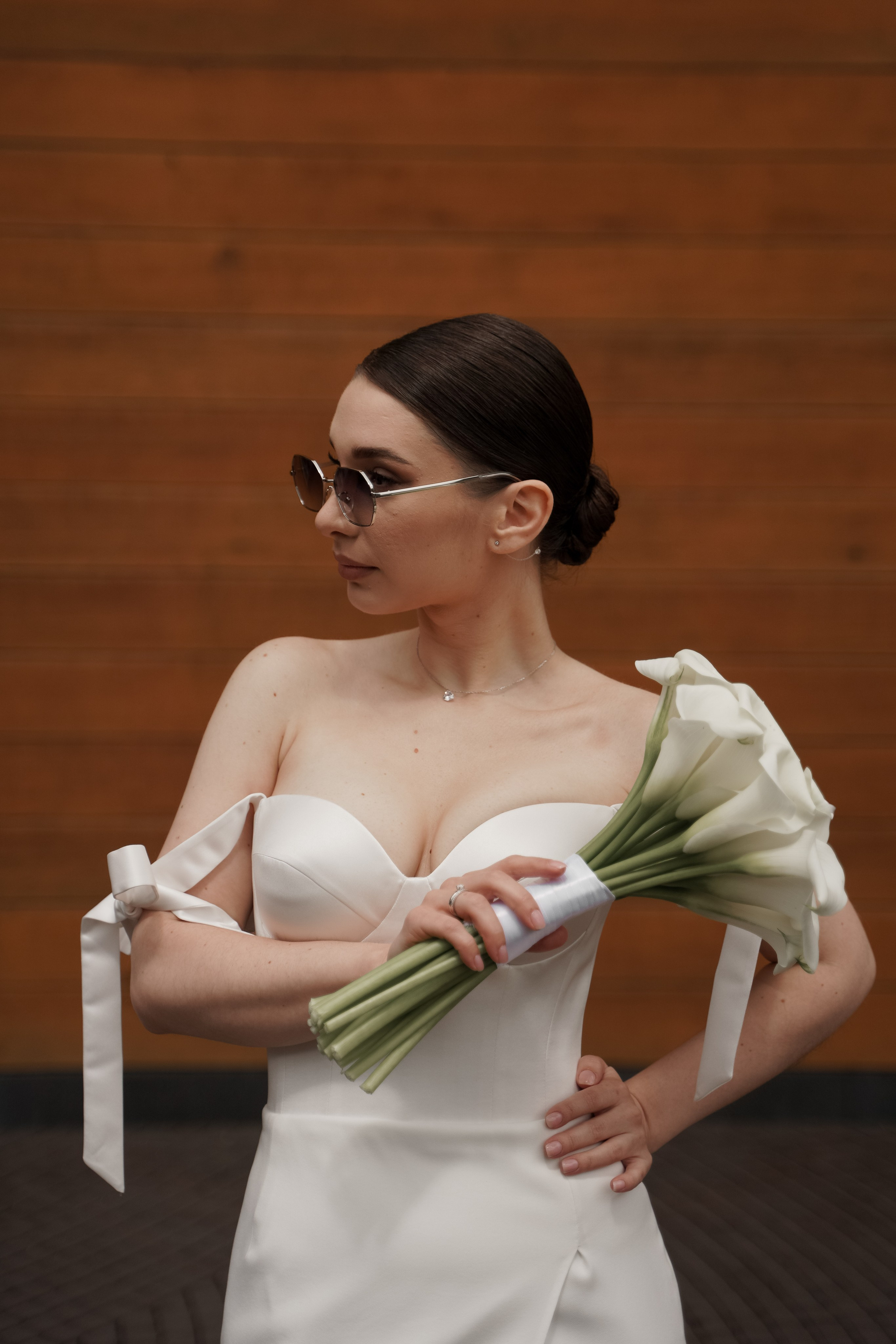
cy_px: 672
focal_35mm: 59
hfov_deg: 23.0
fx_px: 2202
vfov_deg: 33.9
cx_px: 448
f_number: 2.8
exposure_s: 1/4000
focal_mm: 59
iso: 160
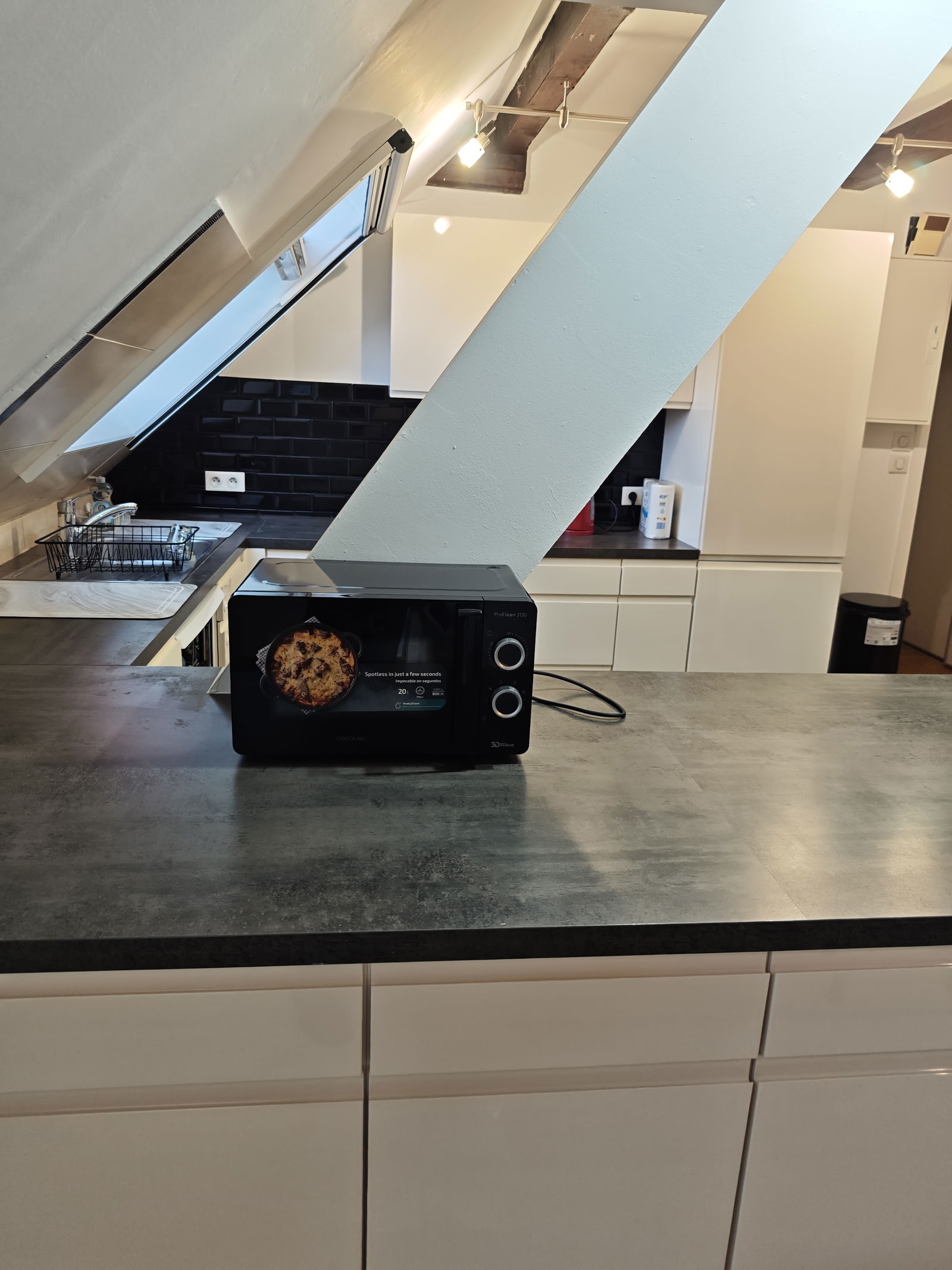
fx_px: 843
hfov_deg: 58.9
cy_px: 635
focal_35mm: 23
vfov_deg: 73.9
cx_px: 476
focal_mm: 6.55
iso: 125
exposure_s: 1/100
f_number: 1.62
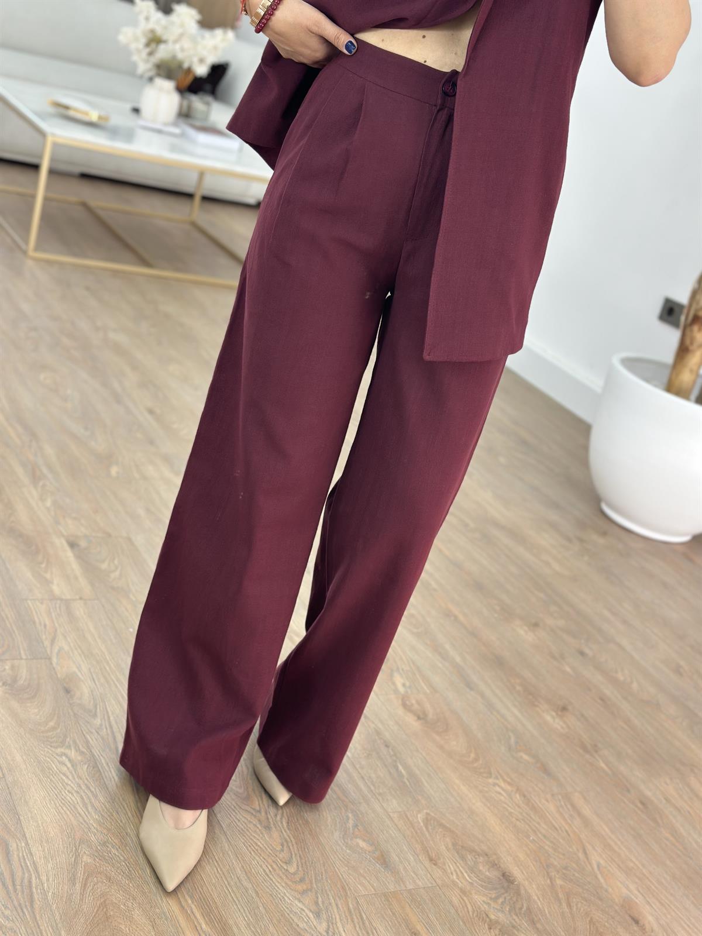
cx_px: 351
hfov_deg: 30.3
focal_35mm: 48
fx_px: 1298
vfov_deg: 39.7
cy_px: 468
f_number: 1.78
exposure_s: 1/100
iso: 100
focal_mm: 6.86
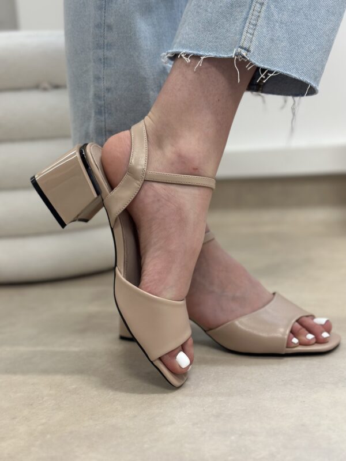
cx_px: 173
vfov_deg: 39.7
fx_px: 640
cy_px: 230
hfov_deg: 30.3
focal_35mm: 48
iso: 160
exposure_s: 1/100
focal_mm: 6.86
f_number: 1.78
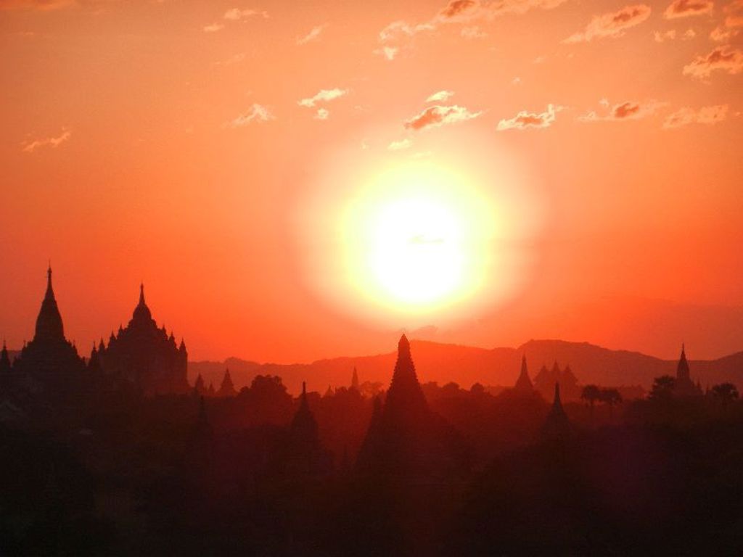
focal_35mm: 189
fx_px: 4057
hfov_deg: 10.5
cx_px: 372
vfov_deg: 7.9
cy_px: 278
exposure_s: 1/1250
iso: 160
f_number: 5.3
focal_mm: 34
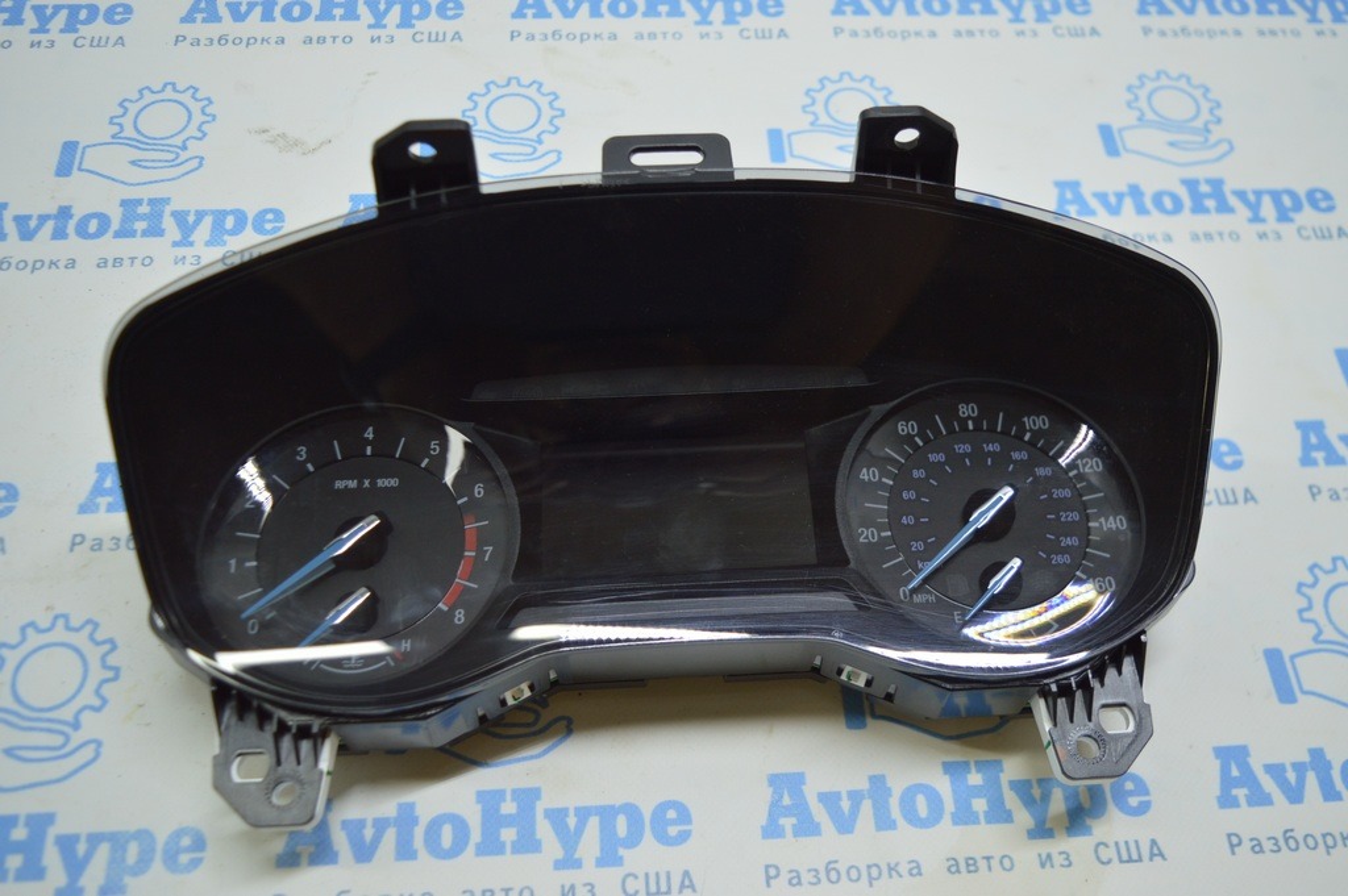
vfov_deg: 39.9
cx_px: 674
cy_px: 448
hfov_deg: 57.3
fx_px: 1235
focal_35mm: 33
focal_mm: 22
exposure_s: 1/60
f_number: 3.8
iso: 400
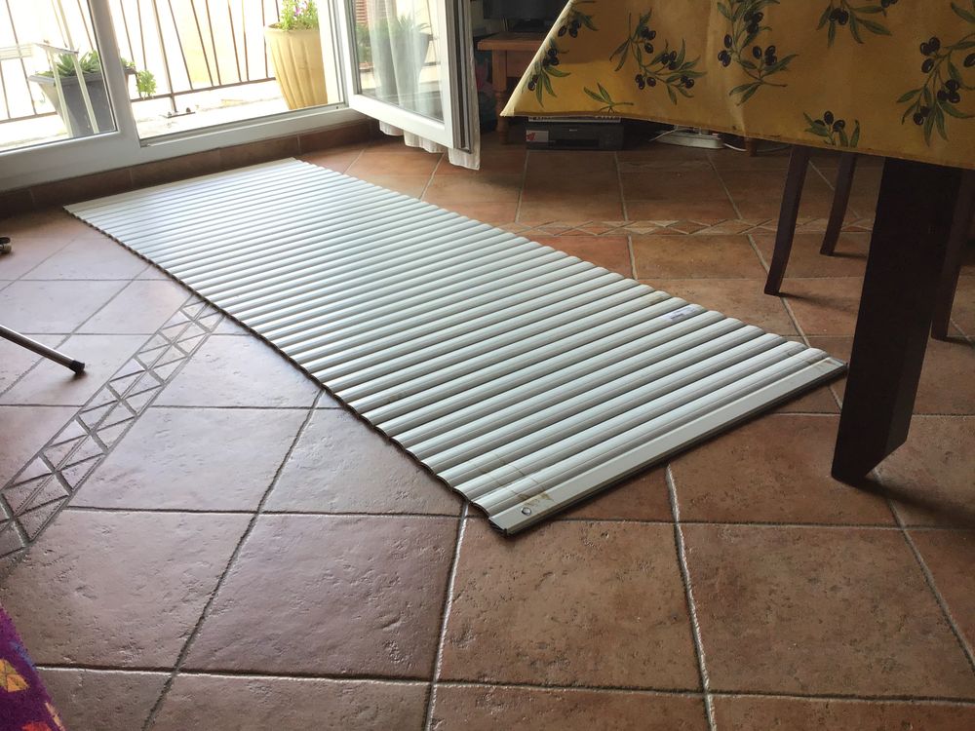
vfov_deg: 45.4
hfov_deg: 58.4
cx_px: 488
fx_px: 873
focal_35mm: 31
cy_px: 366
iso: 32
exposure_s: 1/50
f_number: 2.4
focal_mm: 3.3
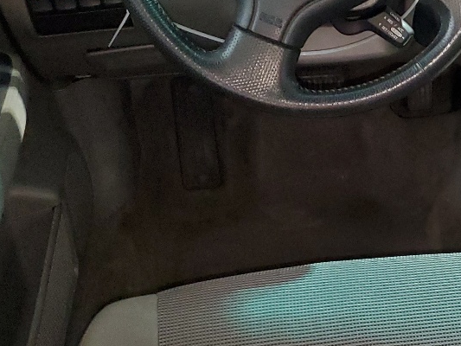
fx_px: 1039
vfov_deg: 18.9
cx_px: 579
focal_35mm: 78
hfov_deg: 22.6
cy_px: 208
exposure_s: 1/60.2
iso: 384
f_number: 1.5
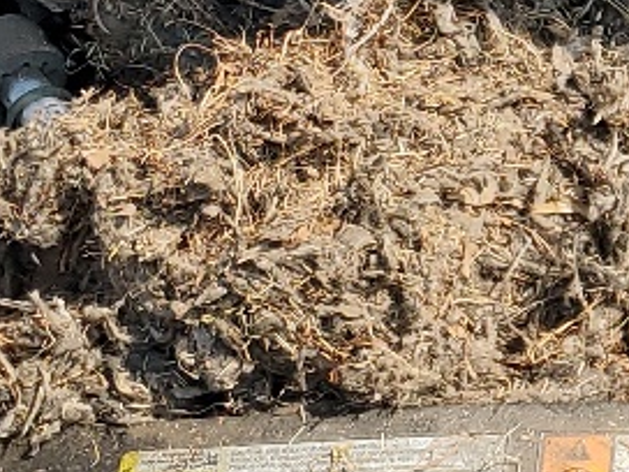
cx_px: 976
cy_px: 155
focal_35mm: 153
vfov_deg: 9.7
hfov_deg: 12.2
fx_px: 2780
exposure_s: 1/2000
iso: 50
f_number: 1.5
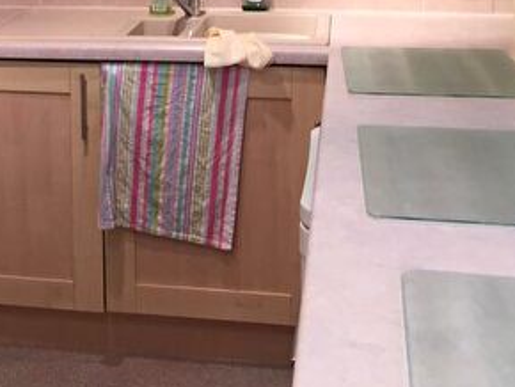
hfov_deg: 27.4
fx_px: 1042
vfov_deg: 20.5
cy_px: 12
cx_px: 126
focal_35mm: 70
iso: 50
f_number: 2.2
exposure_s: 1/33
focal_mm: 4.15
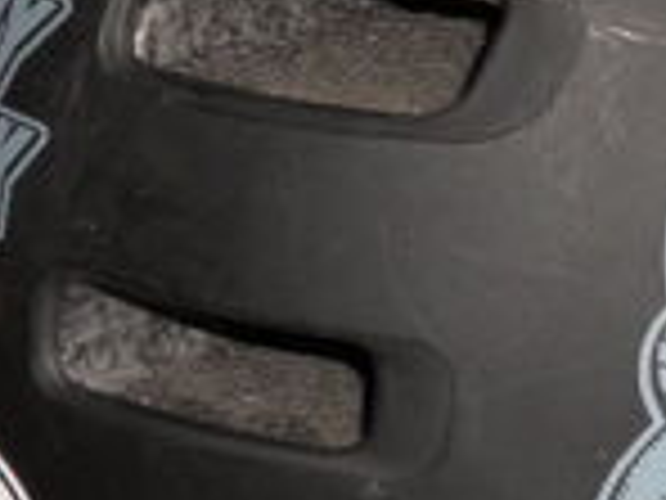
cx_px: 666
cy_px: 27
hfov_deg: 11.2
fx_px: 3367
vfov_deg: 8.4
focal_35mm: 175
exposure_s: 1/30
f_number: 4.8
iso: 80
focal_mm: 9.8
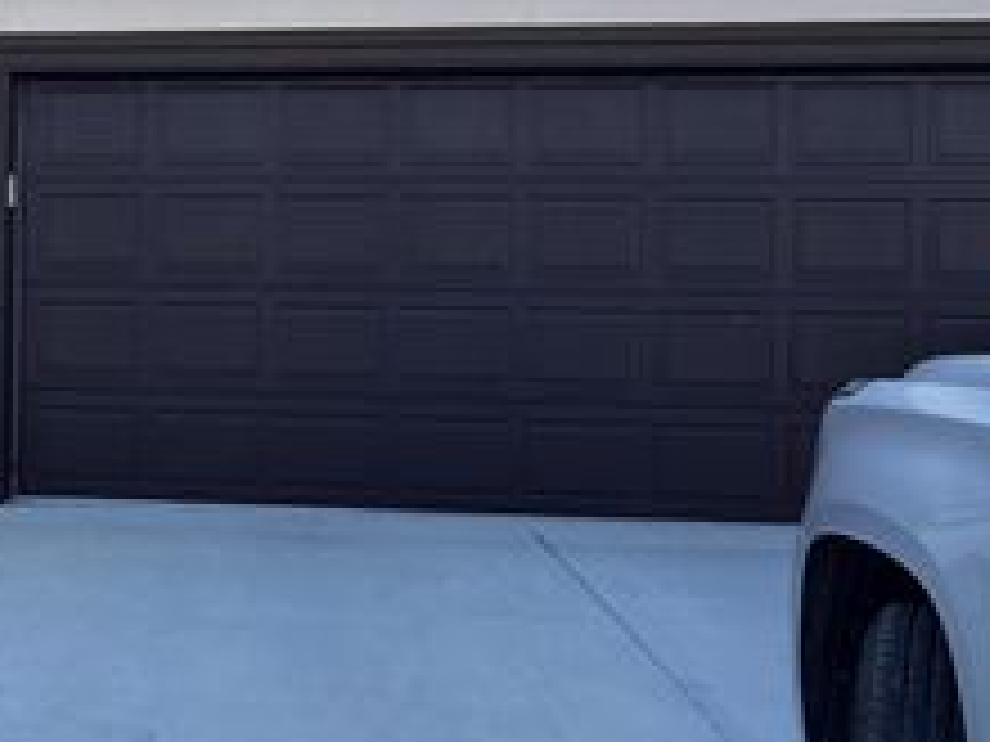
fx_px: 1687
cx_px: -58
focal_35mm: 59
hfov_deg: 29.9
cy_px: 286
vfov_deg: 24.8
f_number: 1.5
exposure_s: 1/753
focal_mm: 5.7
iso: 50
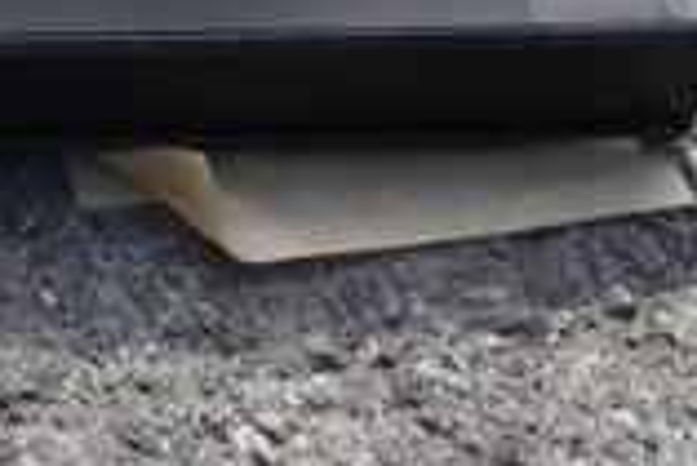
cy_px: -395
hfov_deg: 17.8
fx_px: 2035
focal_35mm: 105
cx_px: -289
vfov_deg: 12.0
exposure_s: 1/320
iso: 200
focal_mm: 18
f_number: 7.1
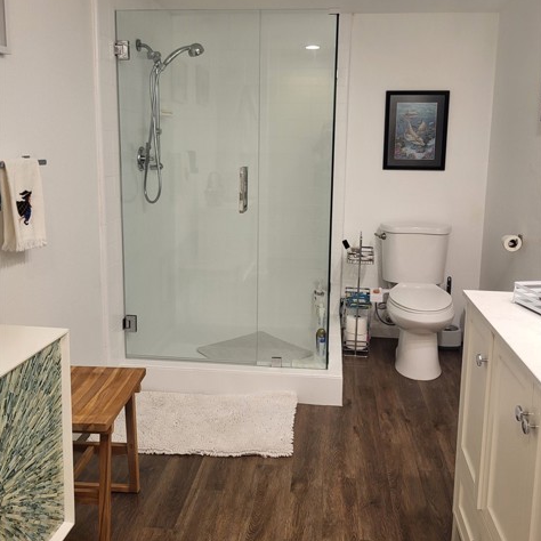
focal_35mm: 31
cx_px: 272
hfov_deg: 52.5
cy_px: 213
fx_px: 548
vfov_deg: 52.1
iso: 200
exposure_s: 1/120
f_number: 1.8
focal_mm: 5.4
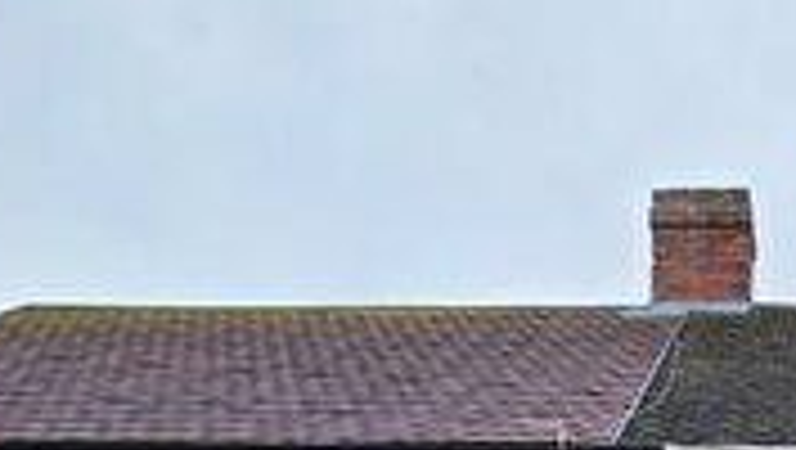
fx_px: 1183
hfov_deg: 32.9
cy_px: 952
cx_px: 859
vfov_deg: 15.8
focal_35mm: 56
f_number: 1.9
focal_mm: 2.2
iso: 40
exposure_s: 1/645
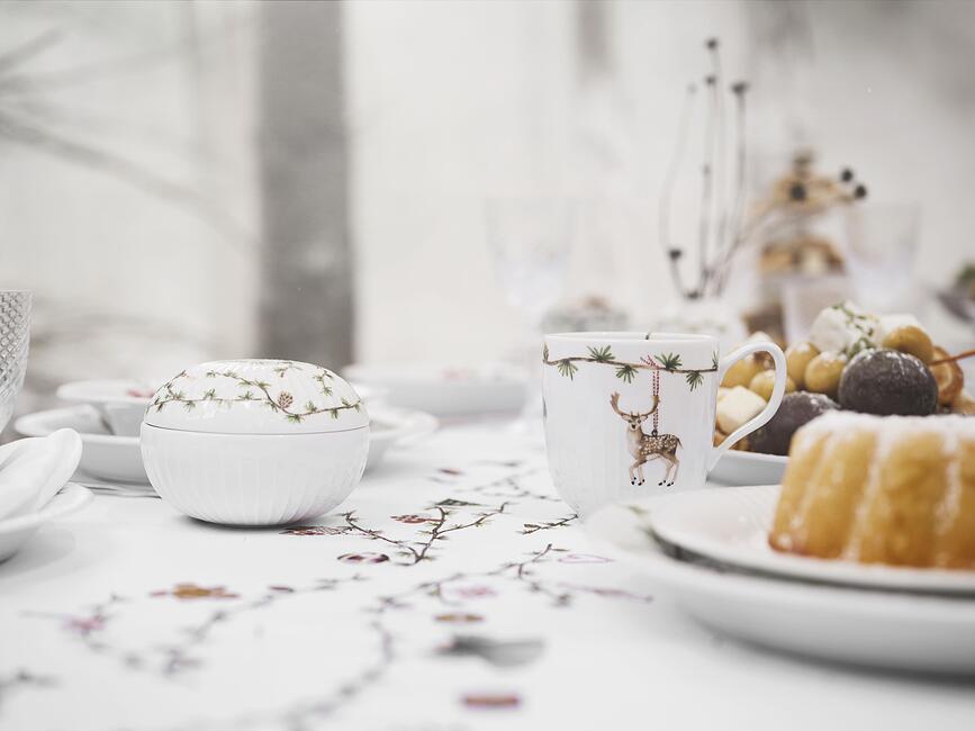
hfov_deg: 38.2
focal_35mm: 50
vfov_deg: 29.1
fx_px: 1408
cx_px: 488
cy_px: 366
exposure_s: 1/200
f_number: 4
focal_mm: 63
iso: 100
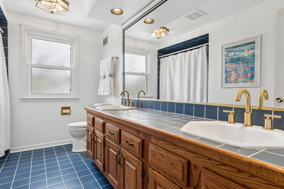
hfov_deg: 90.0
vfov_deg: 67.4
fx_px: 142
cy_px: 94
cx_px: 142
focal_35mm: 18
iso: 400
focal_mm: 12
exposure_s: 1/15
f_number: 8
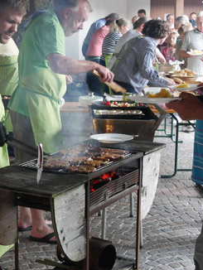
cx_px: 80
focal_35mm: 70
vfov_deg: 27.7
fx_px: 547
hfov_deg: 21.0
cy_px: 149
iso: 2000
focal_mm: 19
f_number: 3.8
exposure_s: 1/60
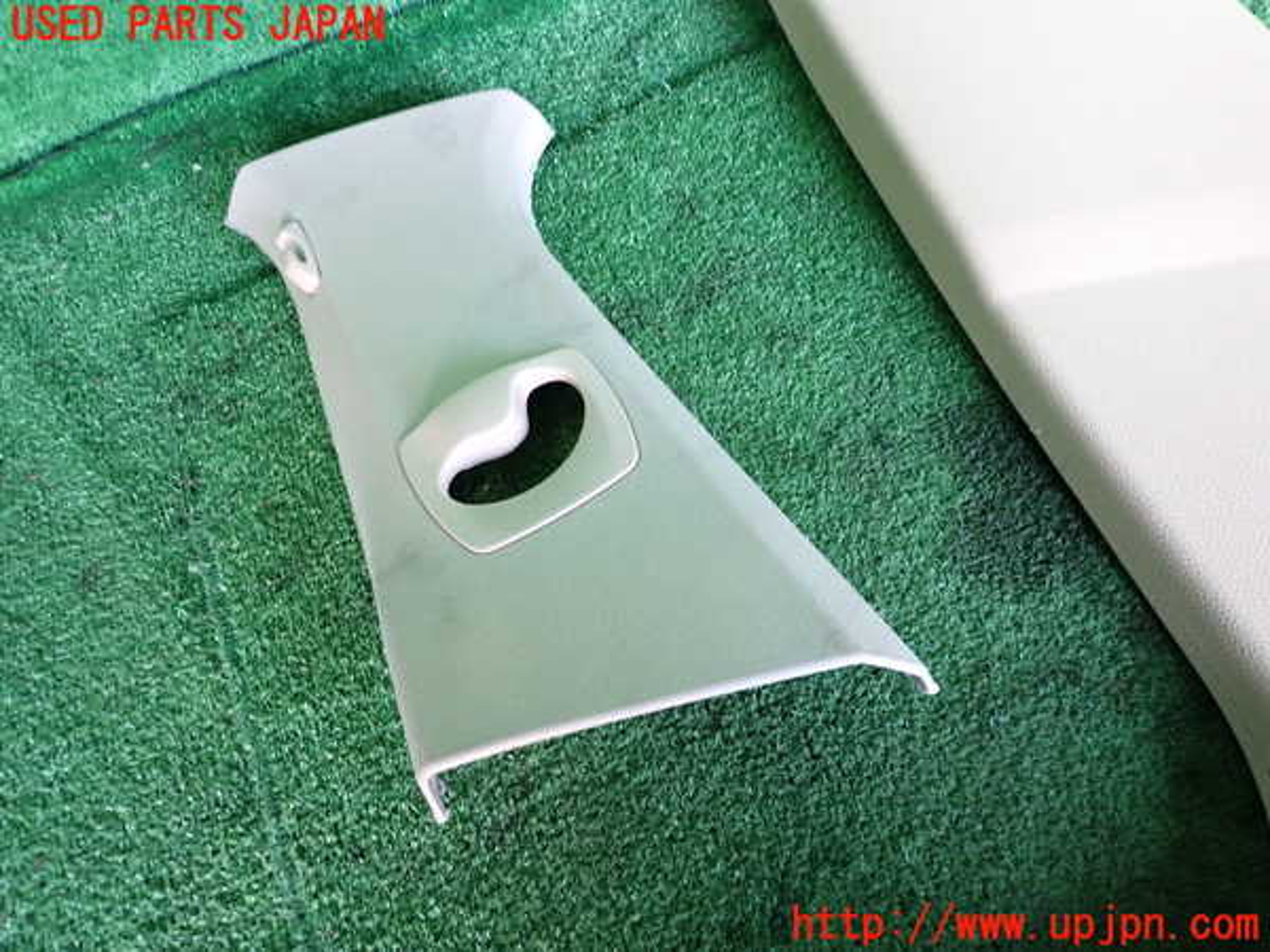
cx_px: 635
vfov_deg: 54.9
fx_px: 917
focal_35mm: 25
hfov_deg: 69.4
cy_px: 476
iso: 400
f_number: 2
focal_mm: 4.5
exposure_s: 1/30
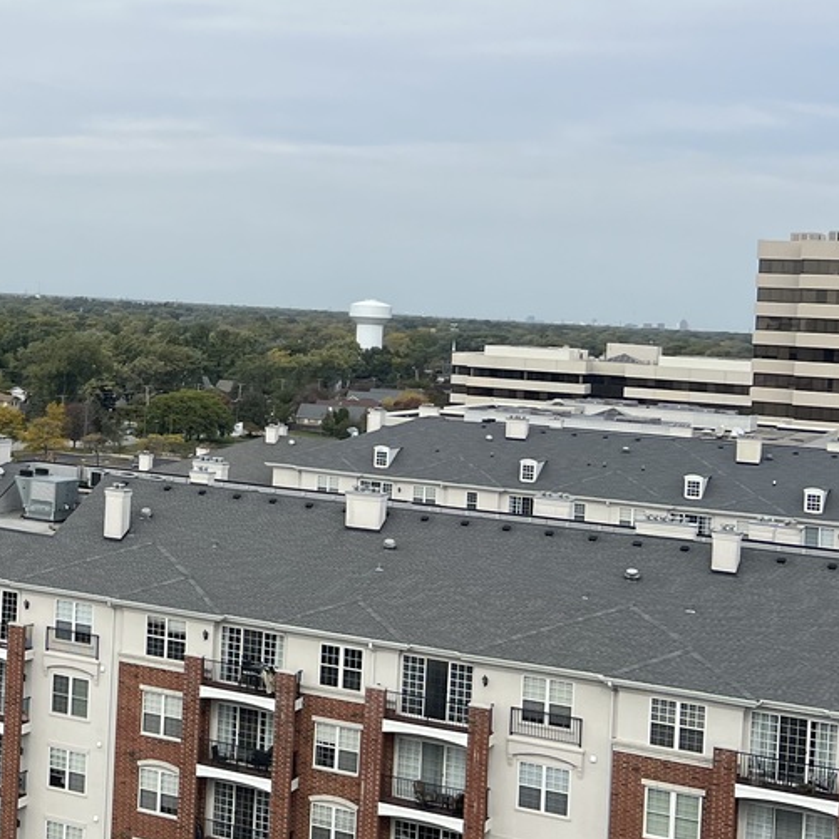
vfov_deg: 25.9
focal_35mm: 66
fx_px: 1810
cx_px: -300
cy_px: 273
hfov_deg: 22.8
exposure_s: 1/5319
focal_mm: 5.7
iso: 50
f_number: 1.5
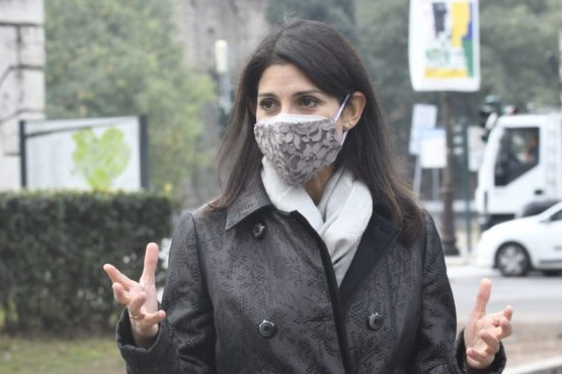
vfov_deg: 8.5
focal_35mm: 162
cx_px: 334
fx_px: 2529
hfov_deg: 12.7
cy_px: 238
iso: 400
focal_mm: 78
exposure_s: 1/125
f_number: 7.1
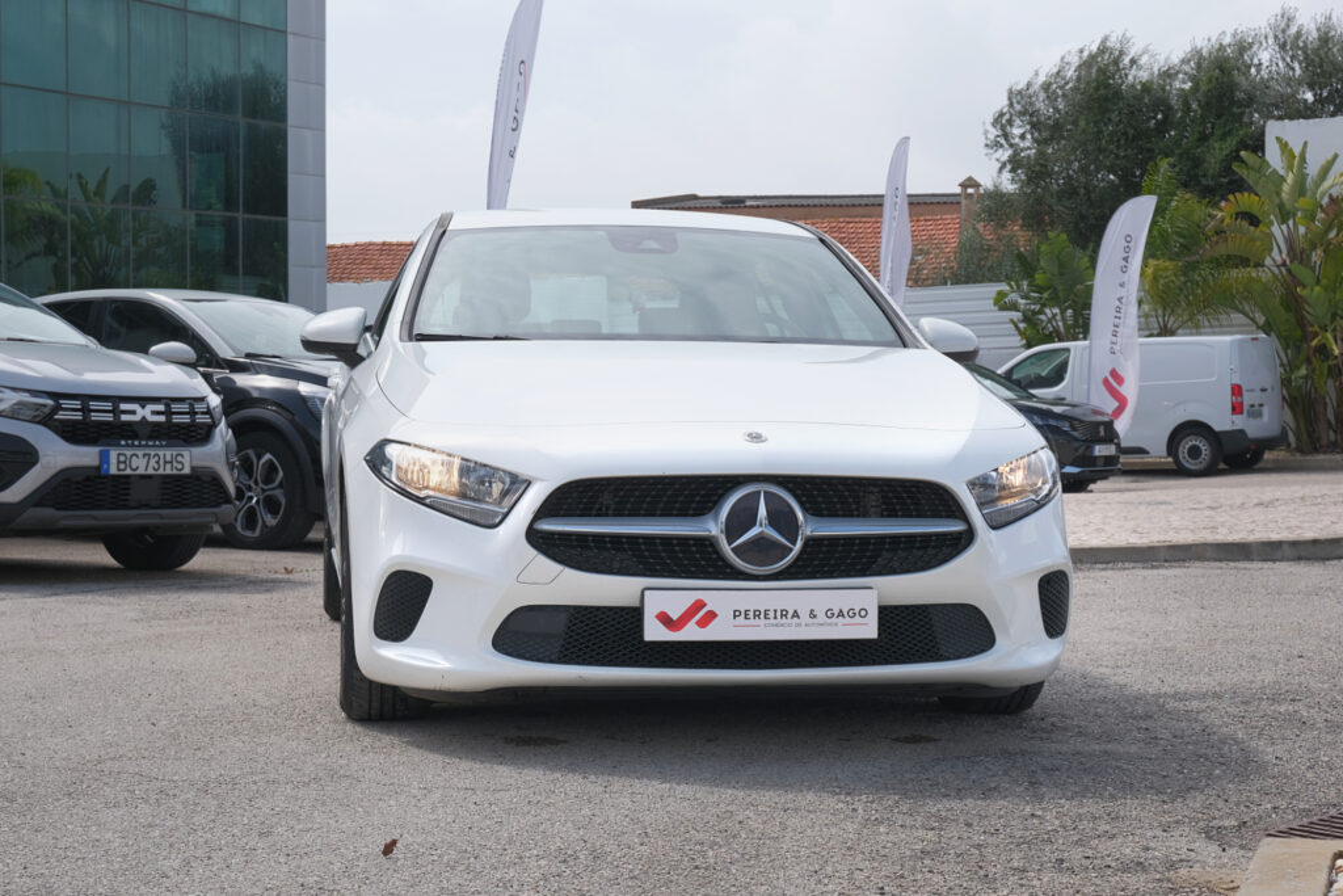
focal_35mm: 65
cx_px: 672
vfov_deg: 20.9
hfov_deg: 31.0
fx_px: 2425
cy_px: 448
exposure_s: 1/250
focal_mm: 43.2
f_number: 9
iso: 160
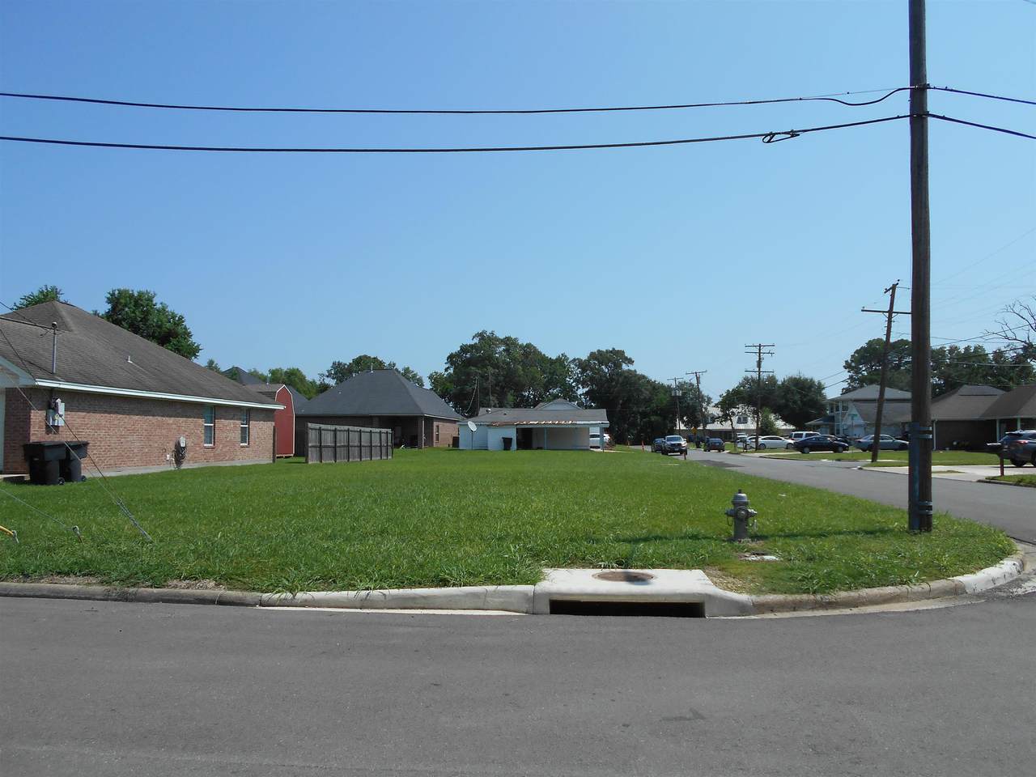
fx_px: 778
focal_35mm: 26
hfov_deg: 67.3
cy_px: 388
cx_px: 518
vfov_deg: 53.1
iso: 80
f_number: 3.2
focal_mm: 4.6
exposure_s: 1/1600
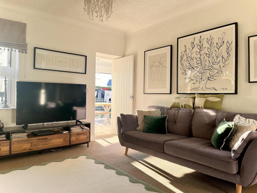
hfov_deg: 67.3
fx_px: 193
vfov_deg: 53.1
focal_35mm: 26
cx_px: 128
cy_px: 96
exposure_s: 1/121
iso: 40
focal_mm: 5.1
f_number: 1.6
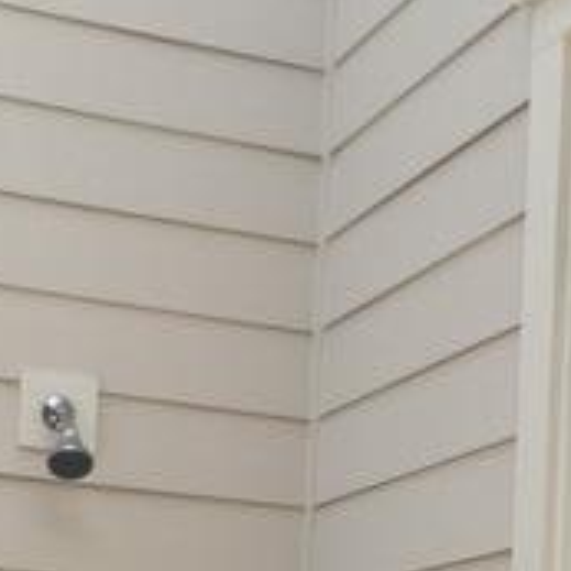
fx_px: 1773
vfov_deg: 17.5
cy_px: 680
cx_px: 188
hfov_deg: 18.2
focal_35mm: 95
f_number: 2.2
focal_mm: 4.15
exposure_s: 1/1131
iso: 25
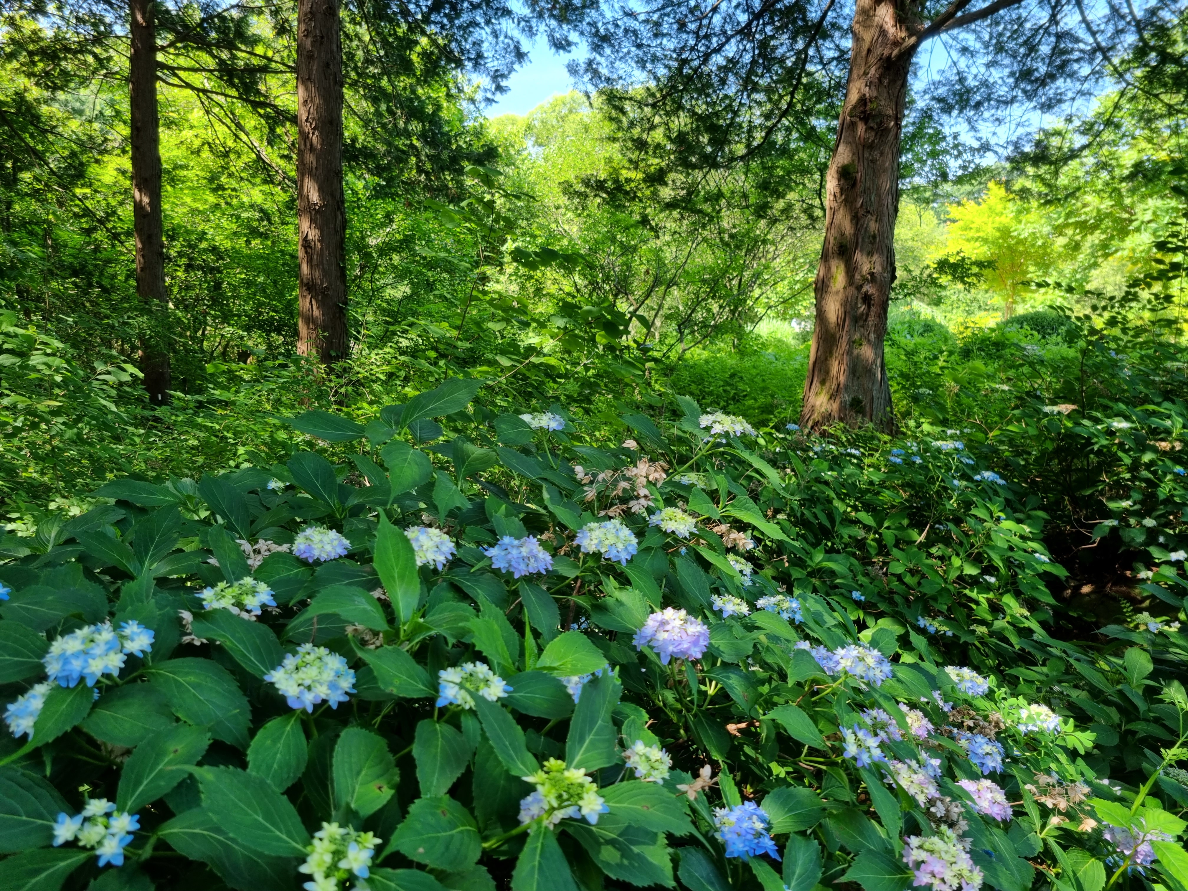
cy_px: 446
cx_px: 594
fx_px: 892
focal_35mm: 26
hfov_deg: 67.3
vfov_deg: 53.1
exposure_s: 1/230
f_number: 1.8
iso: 50
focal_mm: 5.4
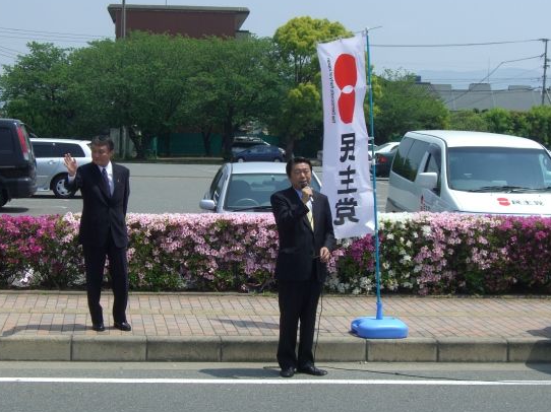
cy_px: 214
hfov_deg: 25.0
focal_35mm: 78
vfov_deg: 18.9
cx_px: 246
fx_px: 1241
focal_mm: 13.7
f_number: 7.6
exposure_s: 1/160
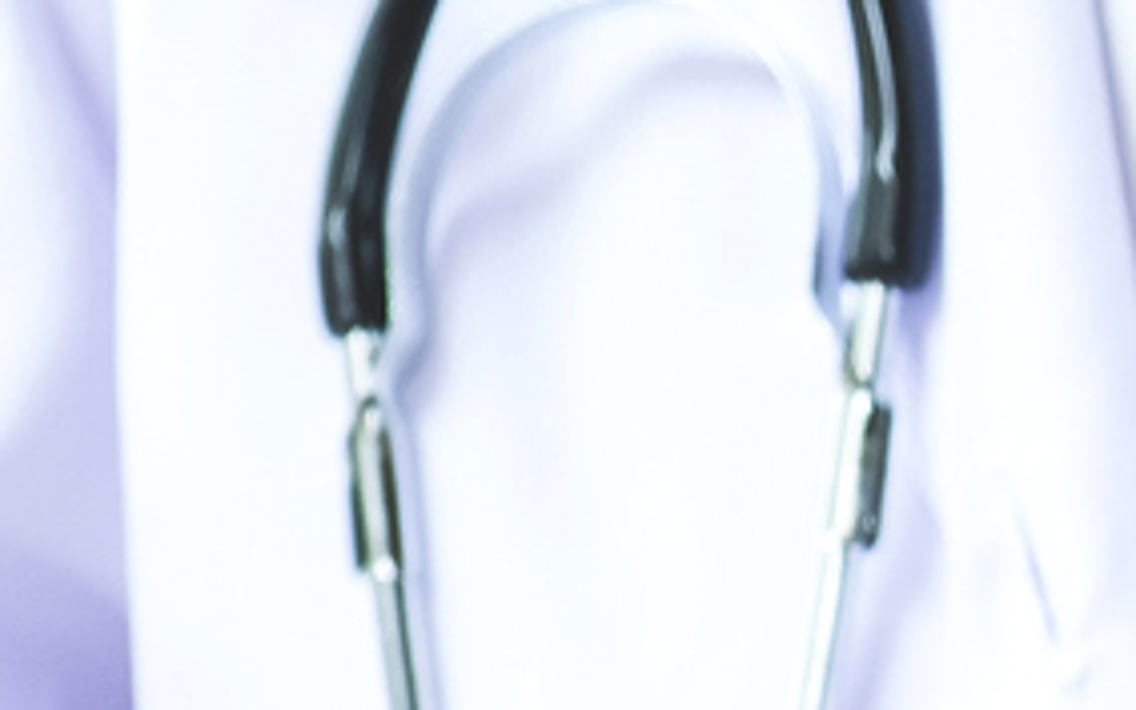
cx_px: -1748
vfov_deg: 4.2
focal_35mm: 305
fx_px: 9445
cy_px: 1625
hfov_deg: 6.5
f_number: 3.2
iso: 400
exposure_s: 1/125
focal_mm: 26.5
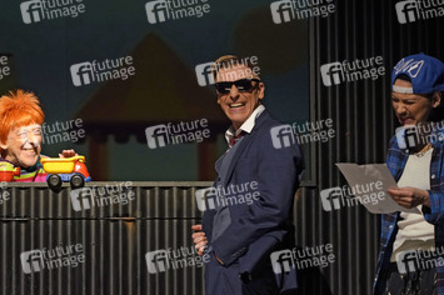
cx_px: 194
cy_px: 165
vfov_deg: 7.9
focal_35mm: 174
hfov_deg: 11.8
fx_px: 2144
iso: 2000
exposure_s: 1/250
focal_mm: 137
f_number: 5.6
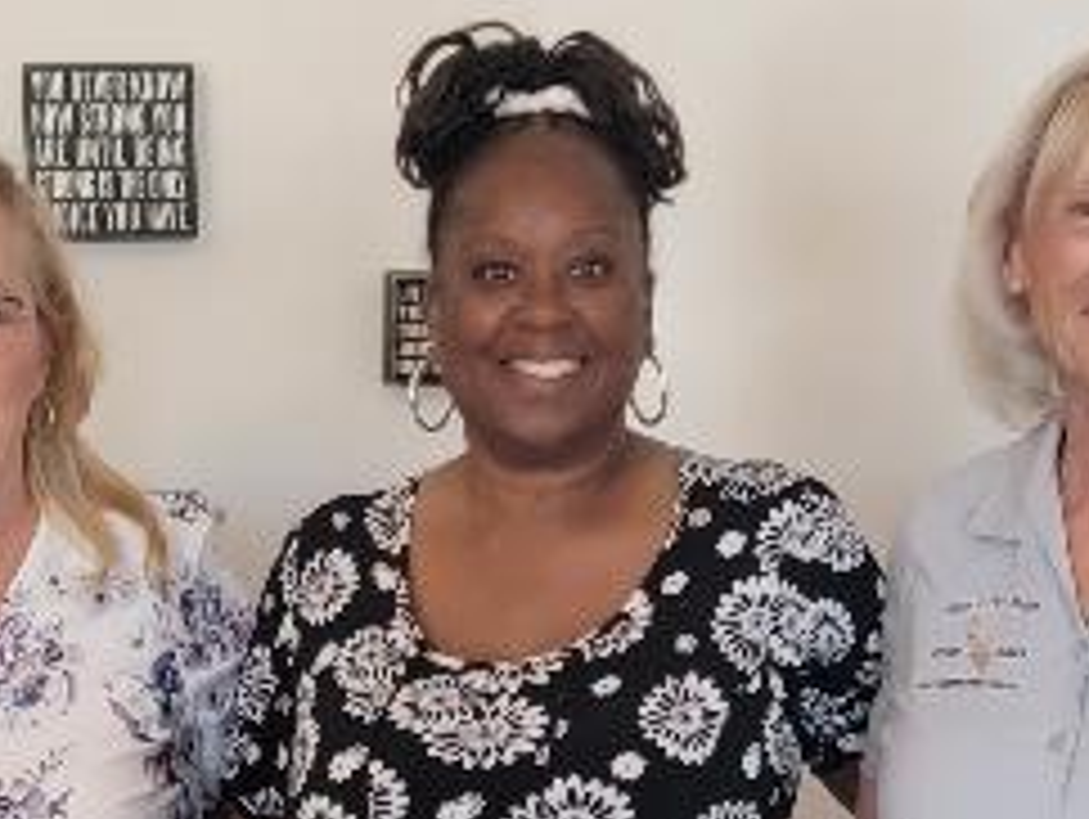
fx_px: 3118
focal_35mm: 99
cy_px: 1030
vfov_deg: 14.4
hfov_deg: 19.7
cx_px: 338
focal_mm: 6.7
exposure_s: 1/40
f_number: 1.8
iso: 400
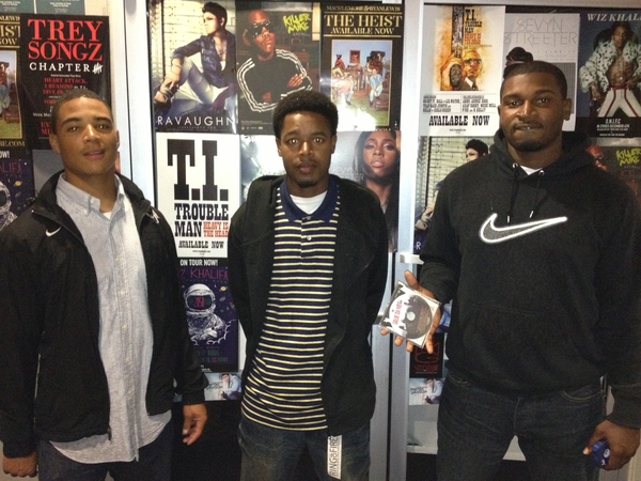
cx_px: 320
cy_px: 240
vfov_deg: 40.7
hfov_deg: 52.6
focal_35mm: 35
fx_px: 648
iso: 640
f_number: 2.4
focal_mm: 4.28
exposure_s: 1/16
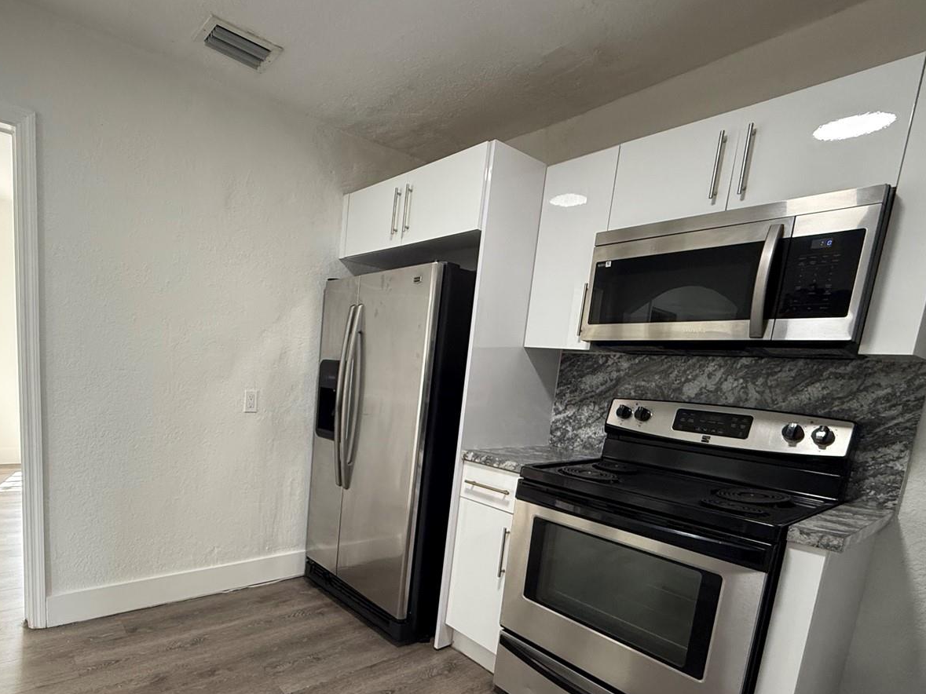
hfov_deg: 82.9
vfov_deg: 67.3
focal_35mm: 19
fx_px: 508
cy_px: 444
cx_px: 342
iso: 200
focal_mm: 2.22
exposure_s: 1/60
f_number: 2.2
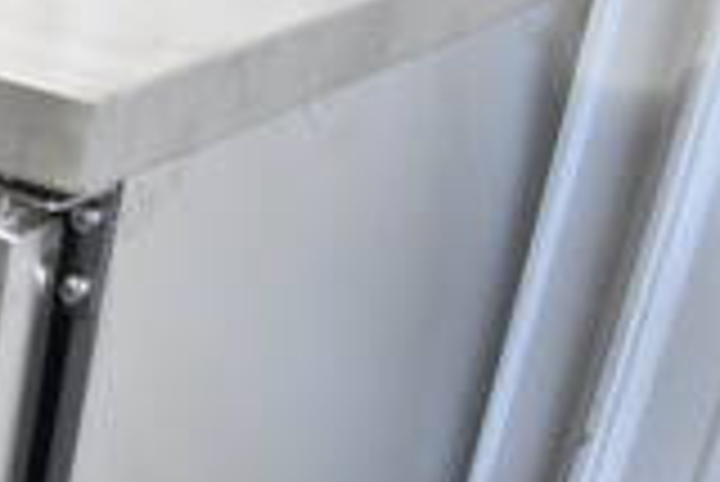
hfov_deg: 16.4
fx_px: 2062
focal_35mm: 103
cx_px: -598
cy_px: 518
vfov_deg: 13.1
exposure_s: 1/125
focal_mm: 18
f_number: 3.5
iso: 2200
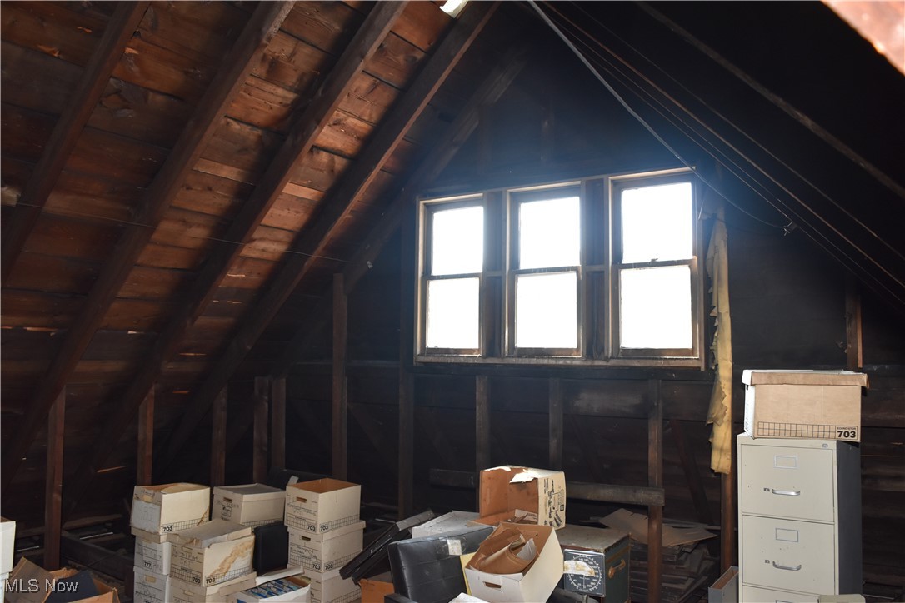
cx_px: 452
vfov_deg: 47.9
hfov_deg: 67.4
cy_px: 302
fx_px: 679
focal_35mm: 27
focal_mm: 18
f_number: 5
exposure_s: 1/100
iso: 800
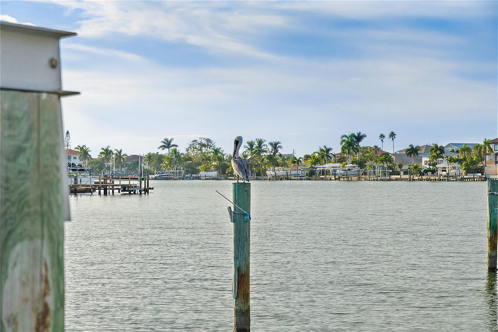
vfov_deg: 18.2
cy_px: 166
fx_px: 1038
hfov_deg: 27.0
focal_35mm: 75
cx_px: 249
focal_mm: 75
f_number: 8
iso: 1600
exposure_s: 1/2000
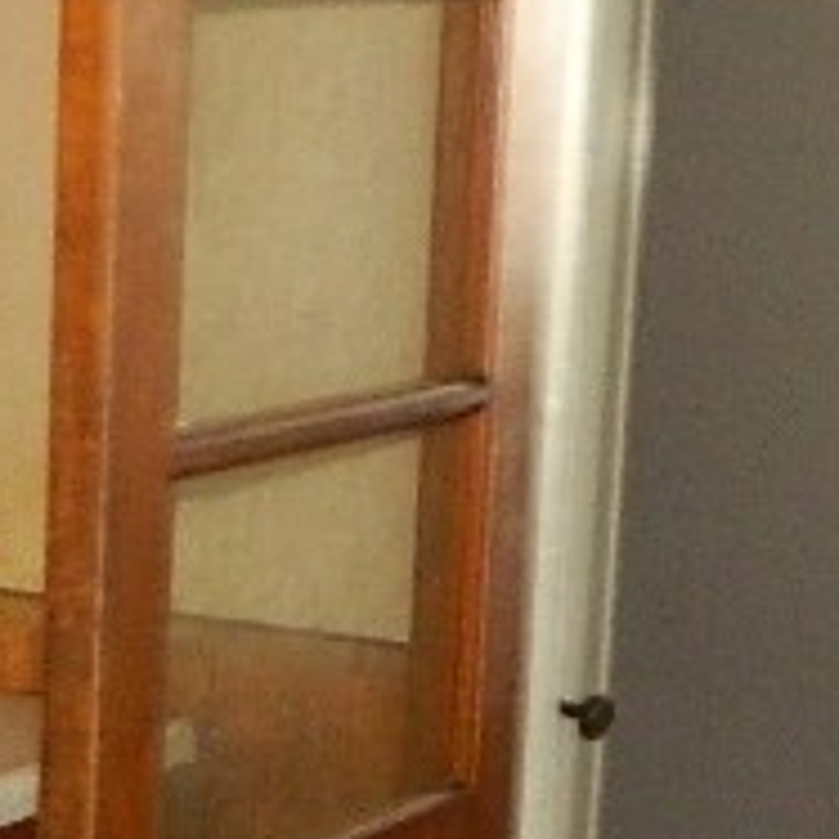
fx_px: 3318
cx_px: -202
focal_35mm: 121
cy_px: 727
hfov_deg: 13.9
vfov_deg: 14.3
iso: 280
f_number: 3.1
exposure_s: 1/30
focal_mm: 4.5
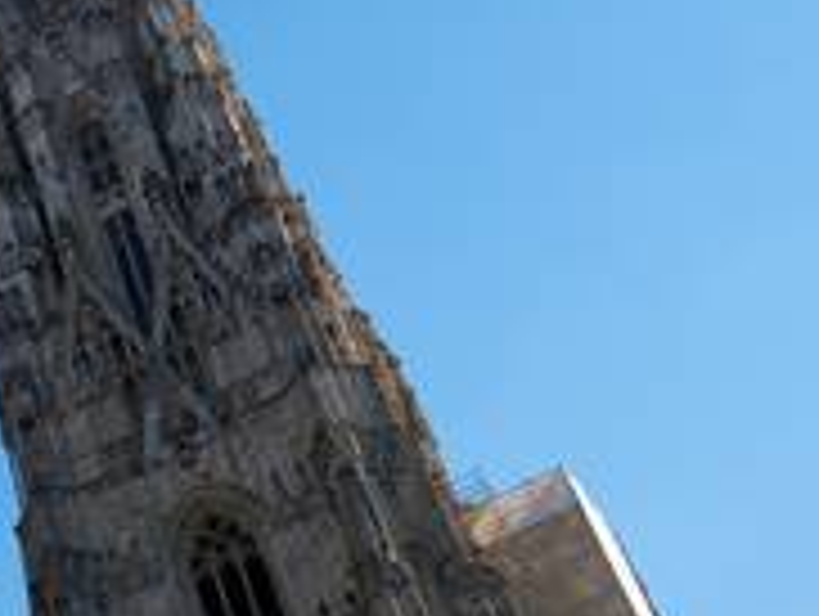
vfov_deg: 19.4
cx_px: -378
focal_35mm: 76
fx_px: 1801
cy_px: 346
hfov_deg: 21.8
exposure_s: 1/500
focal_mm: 16
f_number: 7.1
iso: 200
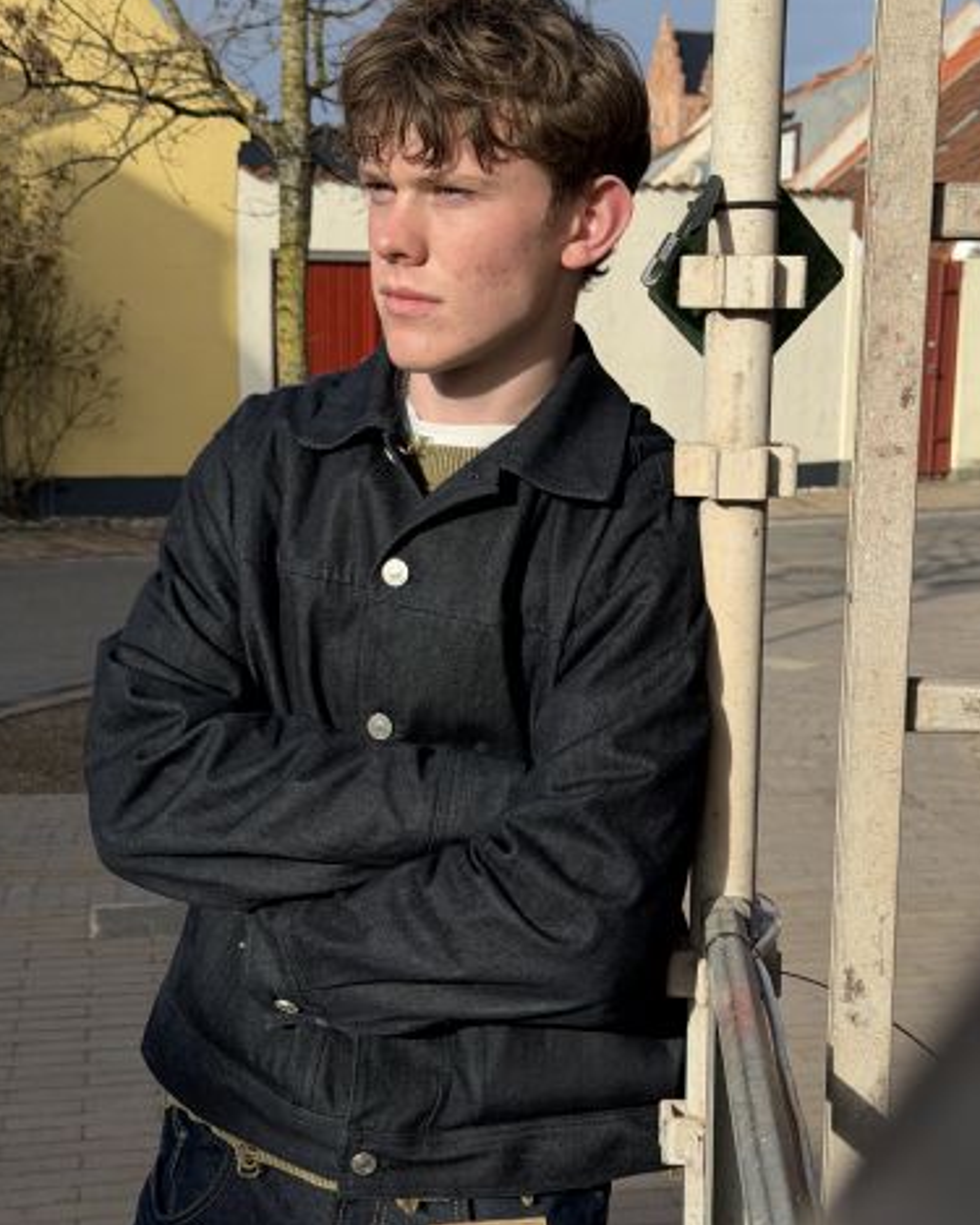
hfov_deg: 25.4
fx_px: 2176
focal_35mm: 60
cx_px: 523
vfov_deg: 31.4
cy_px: 697
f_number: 1.78
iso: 64
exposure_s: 1/5208
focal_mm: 6.76
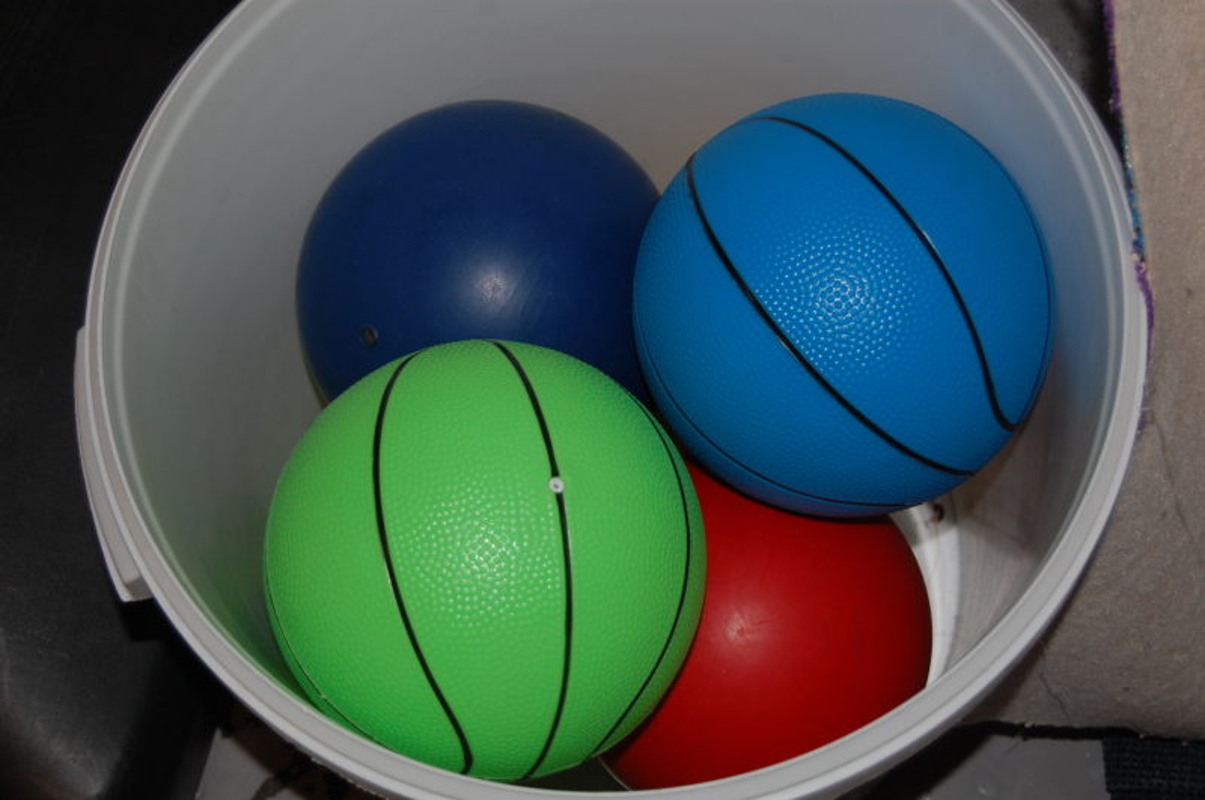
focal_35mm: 68
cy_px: 400
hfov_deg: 29.9
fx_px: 2256
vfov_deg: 20.1
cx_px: 602
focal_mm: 45
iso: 400
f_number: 5.3
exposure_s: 1/60
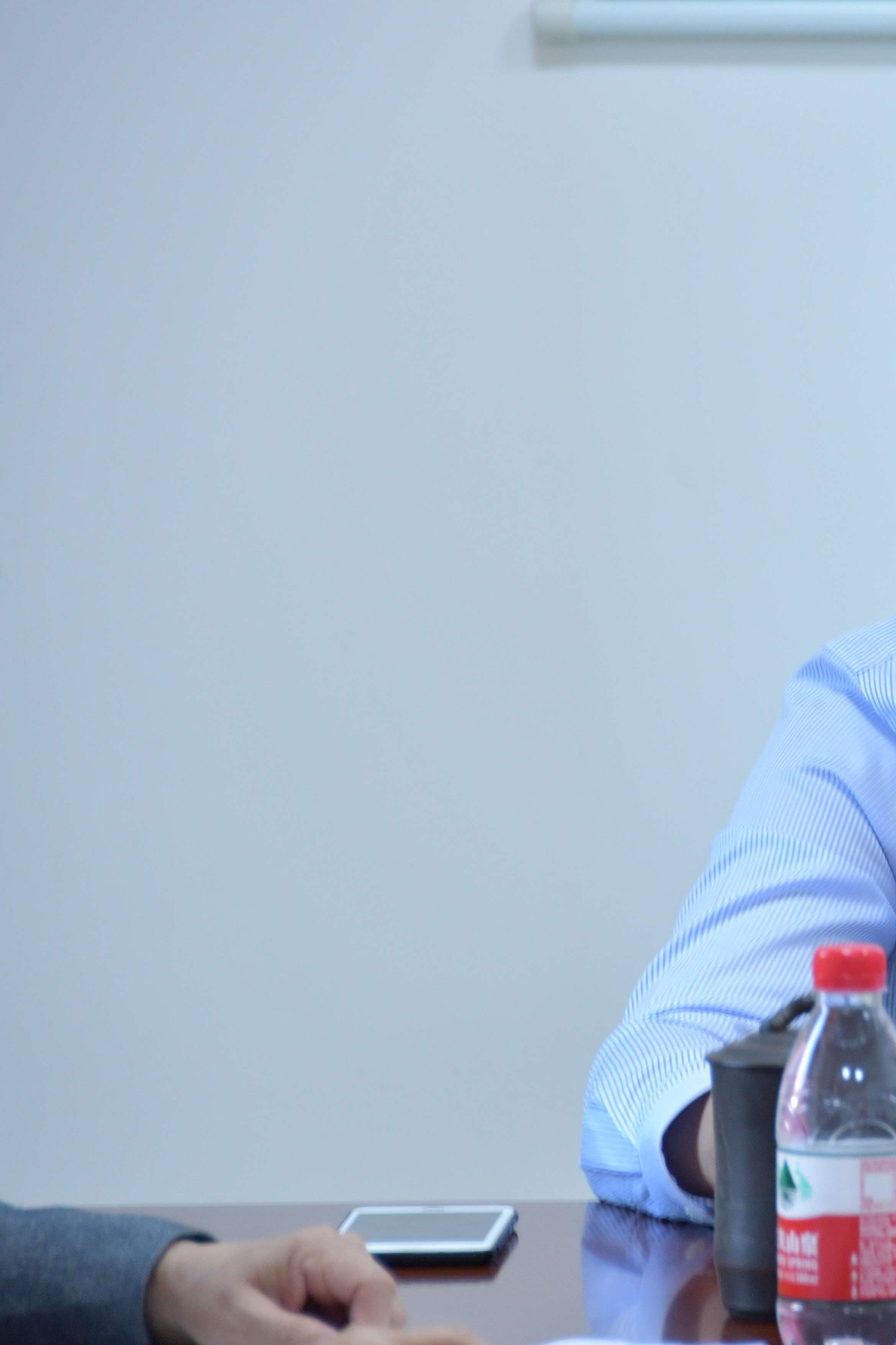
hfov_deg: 3.8
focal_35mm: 357
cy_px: 689
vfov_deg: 5.8
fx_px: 13328
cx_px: 1051
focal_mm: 150
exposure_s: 1/60
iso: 1250
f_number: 5.6
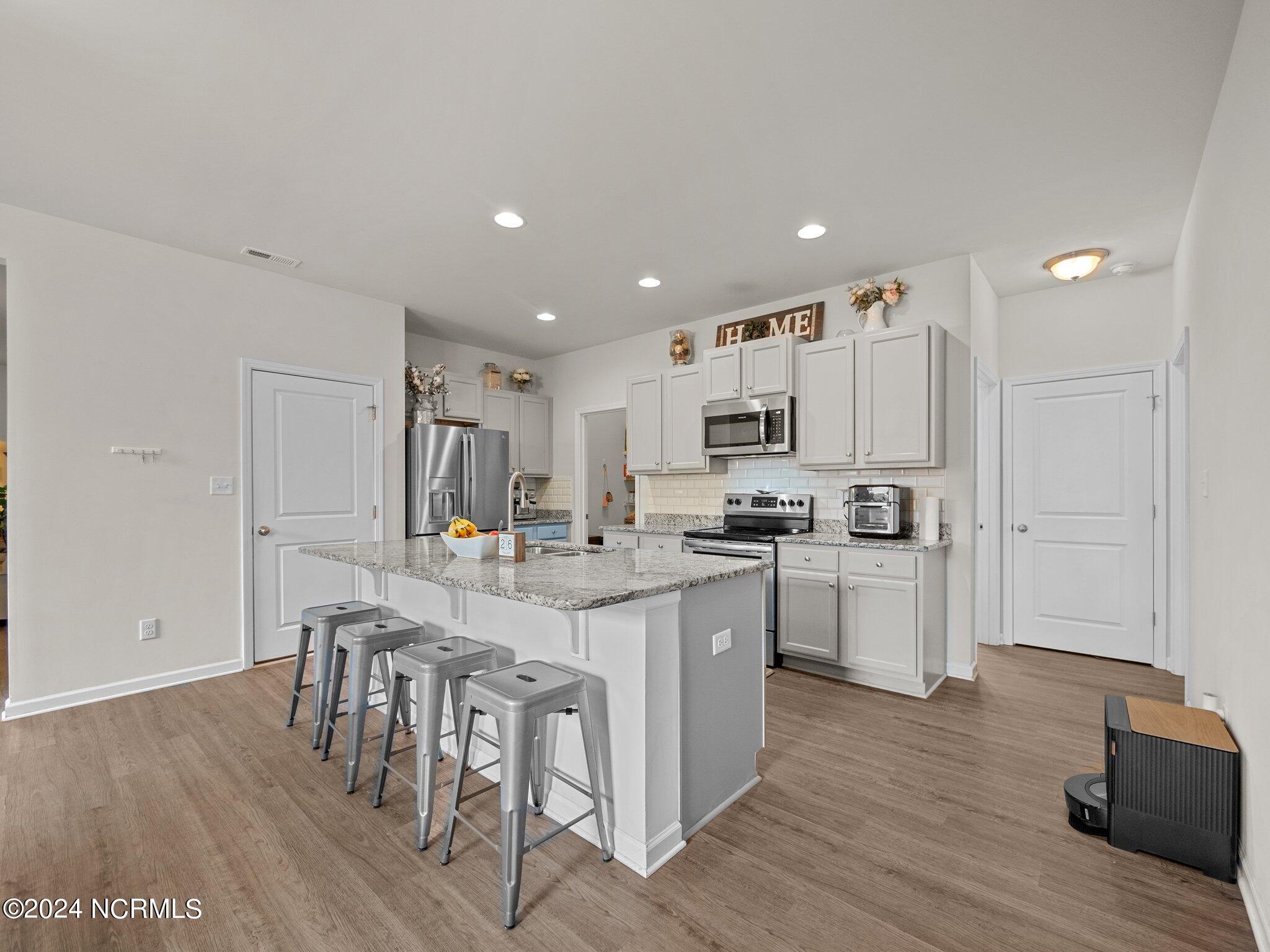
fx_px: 514
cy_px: 476
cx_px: 635
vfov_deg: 85.7
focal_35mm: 14
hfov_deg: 102.1
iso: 400
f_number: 4
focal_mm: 7
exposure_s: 1/13
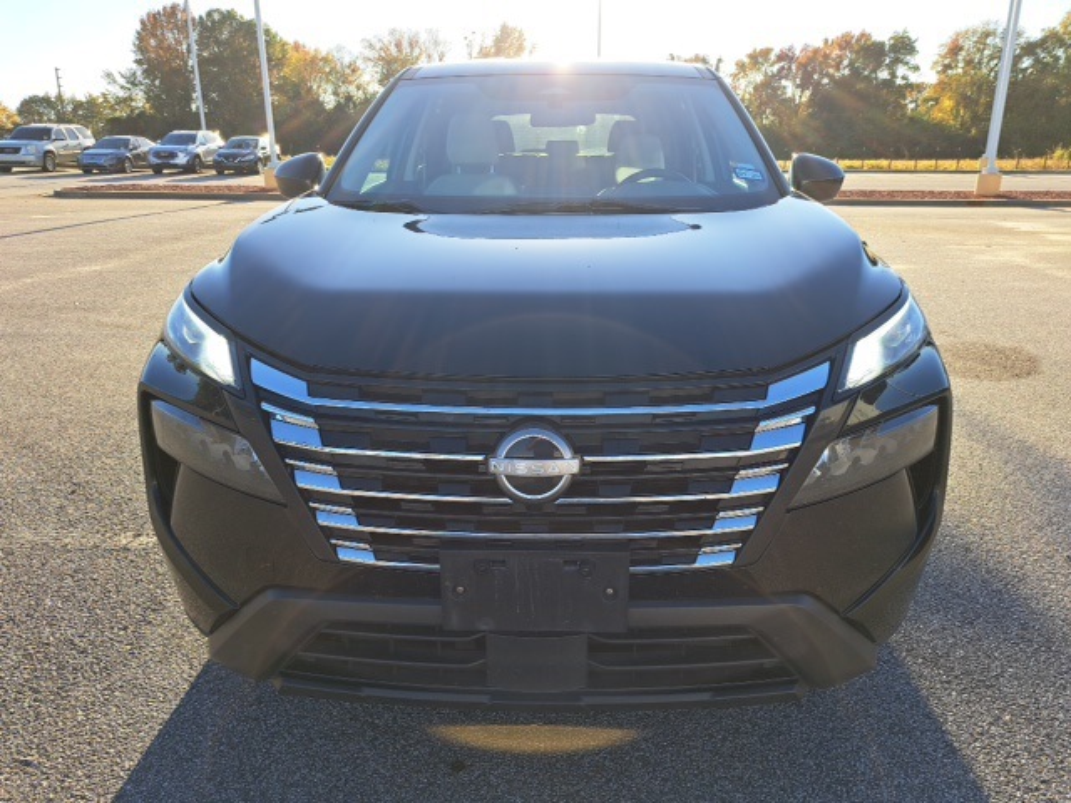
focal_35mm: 24
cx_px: 536
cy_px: 402
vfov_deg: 56.8
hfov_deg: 71.6
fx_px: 743
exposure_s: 1/423
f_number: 1.8
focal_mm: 5.23
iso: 50
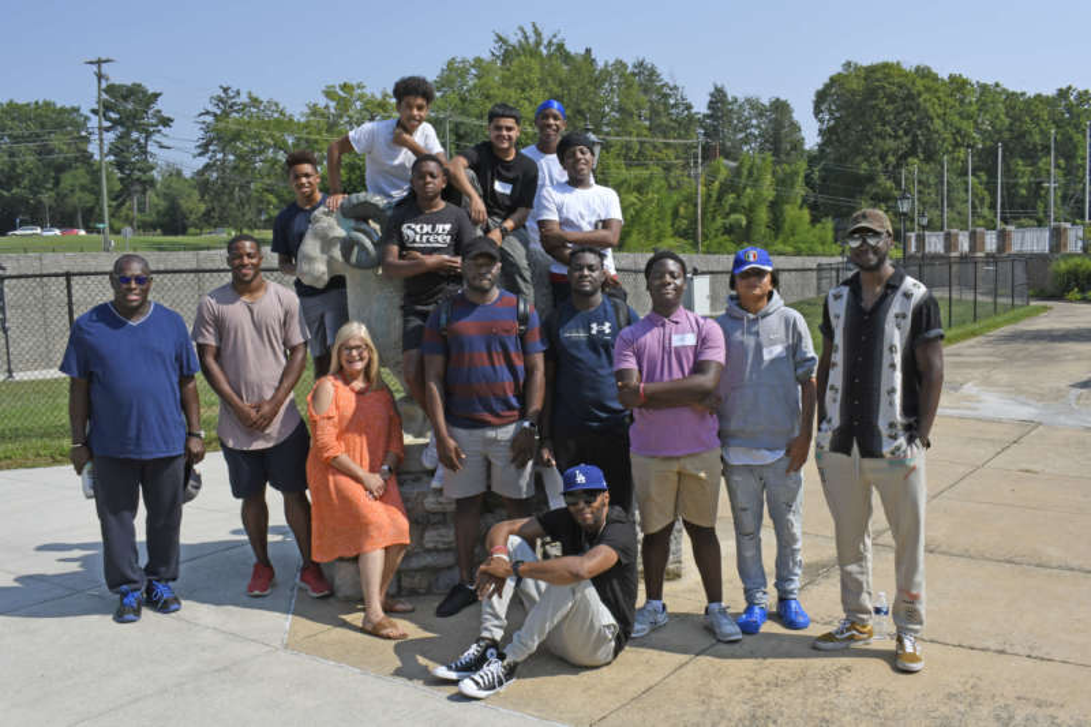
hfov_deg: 57.2
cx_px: 546
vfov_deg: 40.0
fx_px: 1000
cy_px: 364
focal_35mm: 33
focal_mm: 22
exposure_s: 1/200
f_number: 22
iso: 400
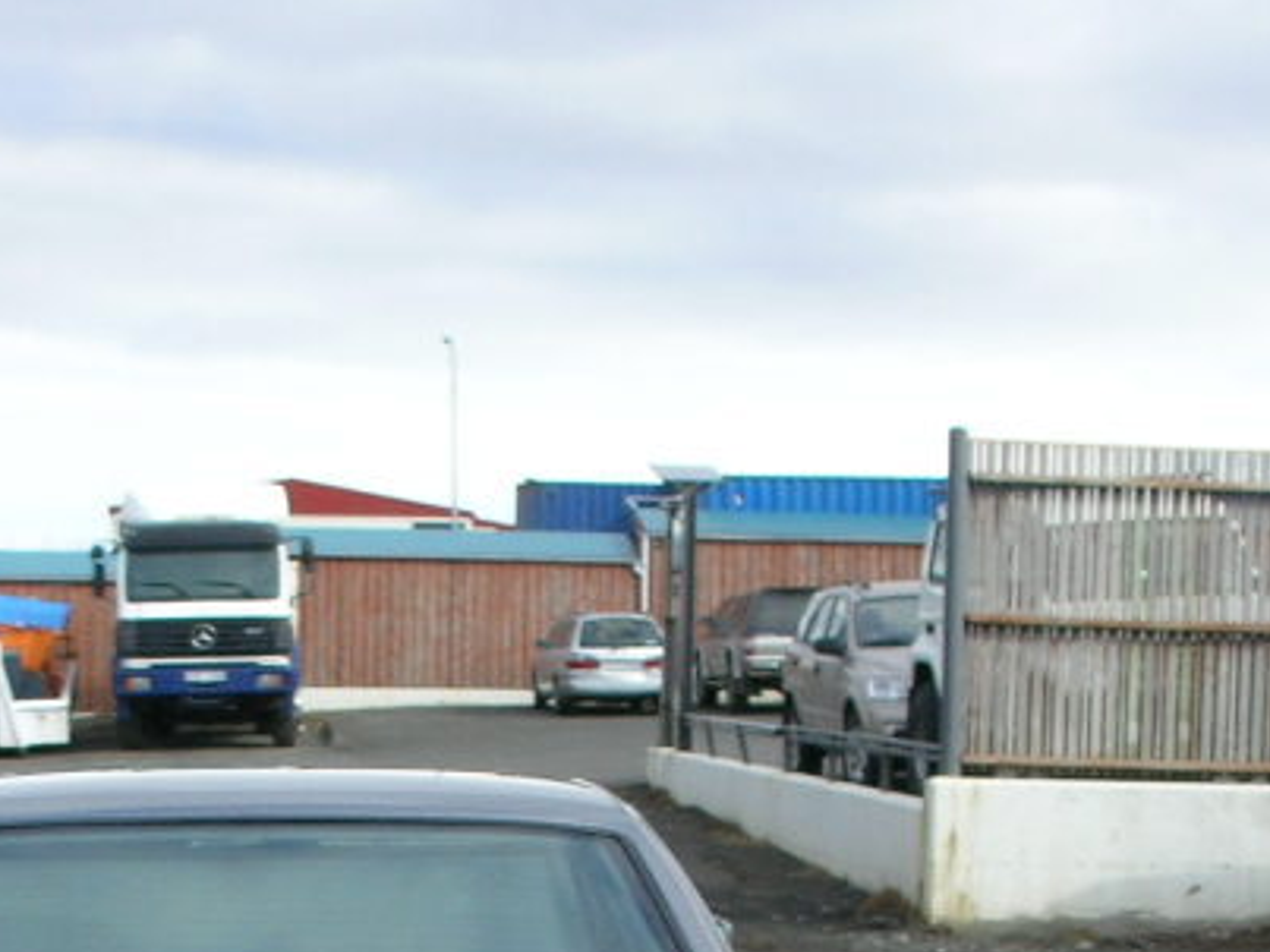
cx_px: 394
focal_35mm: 89
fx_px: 3264
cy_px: 1176
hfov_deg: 21.9
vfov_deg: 15.9
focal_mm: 5.8
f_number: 8.5
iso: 50
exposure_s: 1/59.2
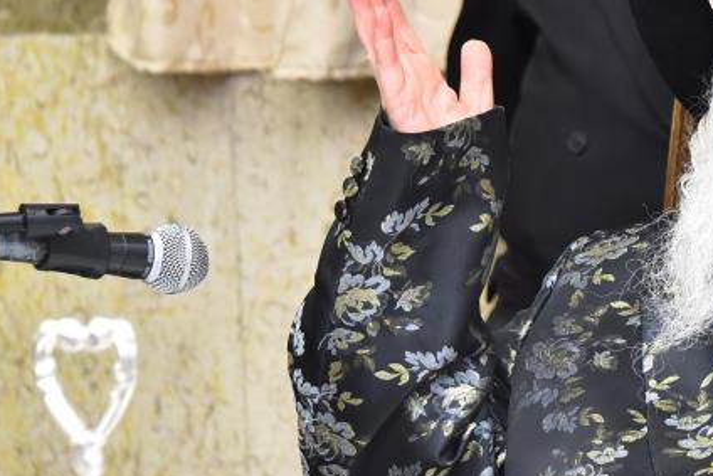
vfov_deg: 3.6
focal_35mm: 386
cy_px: 90
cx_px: 710
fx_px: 7647
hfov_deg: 5.3
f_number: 5.6
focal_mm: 160
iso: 2500
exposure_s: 1/125
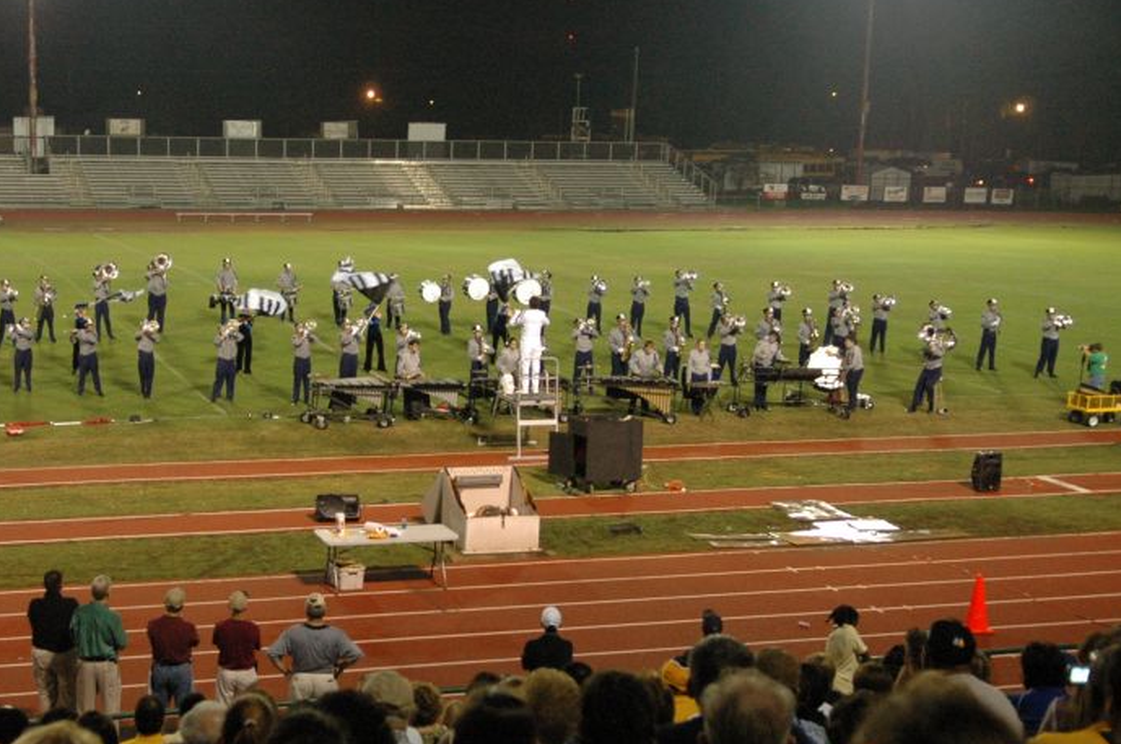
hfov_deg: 34.1
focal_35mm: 58
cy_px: 428
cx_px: 330
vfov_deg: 23.3
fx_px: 1803
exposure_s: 1/60
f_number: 2.8
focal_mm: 26
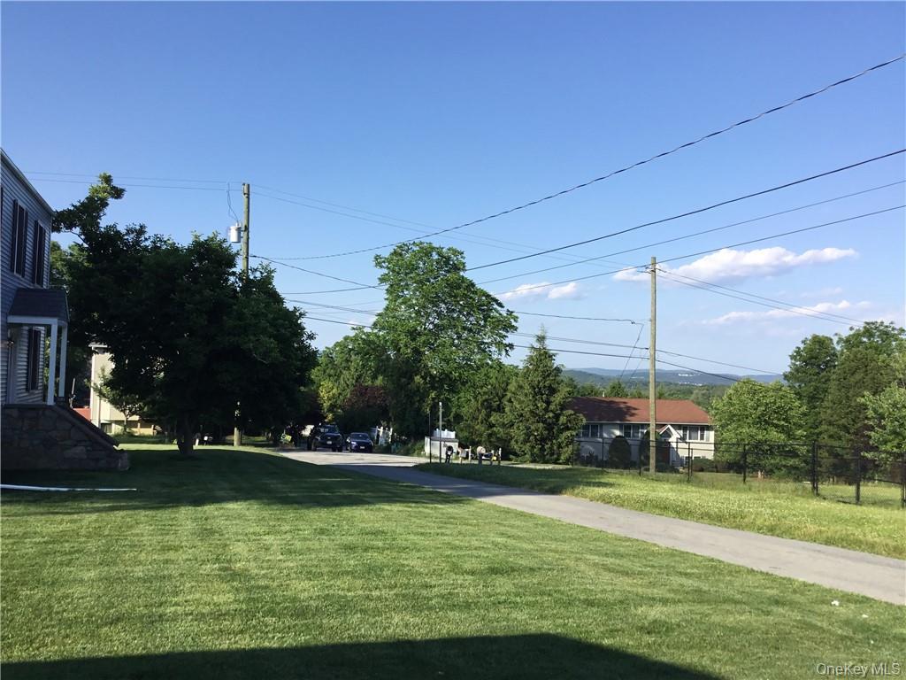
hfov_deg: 58.4
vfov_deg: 45.4
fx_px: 811
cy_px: 340
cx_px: 453
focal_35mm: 31
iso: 25
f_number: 2.4
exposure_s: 1/981
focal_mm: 3.3
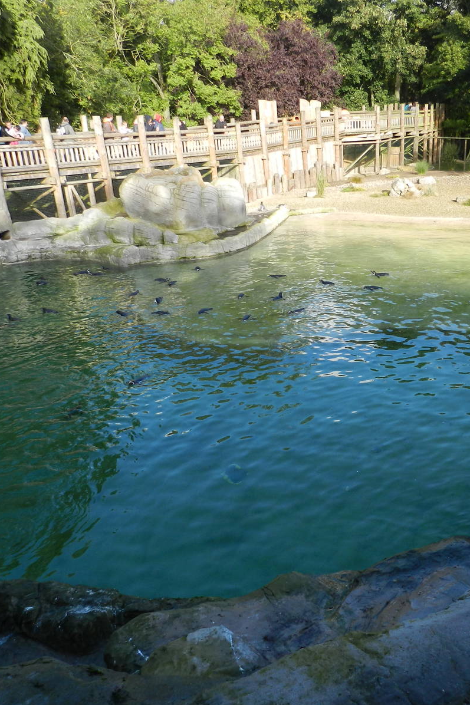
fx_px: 627
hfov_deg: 40.1
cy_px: 353
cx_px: 343
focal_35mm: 32
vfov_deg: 58.7
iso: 160
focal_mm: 4
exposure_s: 1/400
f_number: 3.4
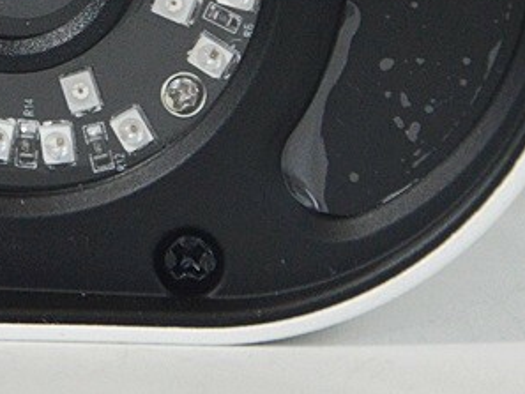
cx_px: 23
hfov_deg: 4.3
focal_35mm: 458
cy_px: -35
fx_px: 6956
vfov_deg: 3.2
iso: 1600
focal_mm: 105
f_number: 7.1
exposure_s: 1/200
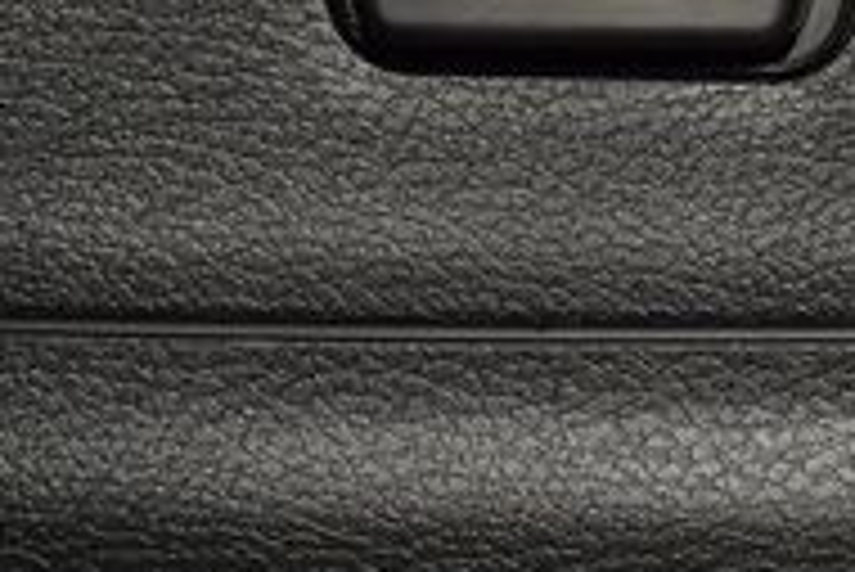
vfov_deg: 3.9
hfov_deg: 5.8
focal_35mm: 353
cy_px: -128
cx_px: 1076
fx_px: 8390
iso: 100
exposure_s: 1/125
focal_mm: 70
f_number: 8
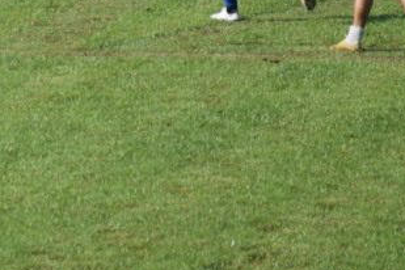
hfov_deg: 3.5
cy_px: -153
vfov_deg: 2.3
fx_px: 6602
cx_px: -168
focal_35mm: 587
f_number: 5.6
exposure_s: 1/500
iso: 200
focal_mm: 105
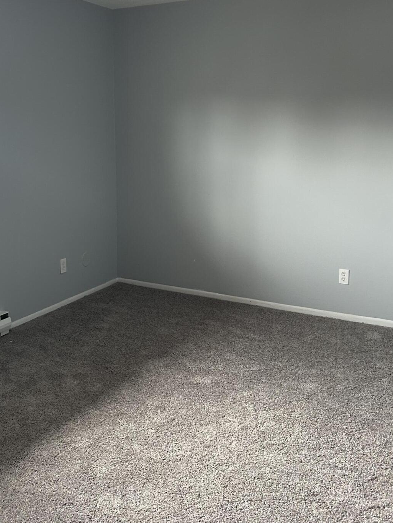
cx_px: 163
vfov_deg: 48.7
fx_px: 575
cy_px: 215
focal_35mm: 38
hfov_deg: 37.6
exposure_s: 1/60
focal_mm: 5.7
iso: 160
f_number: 1.5
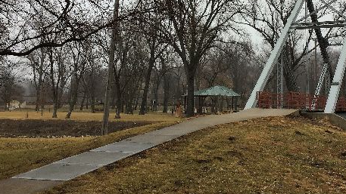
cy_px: 31
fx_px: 468
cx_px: 211
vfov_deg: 23.1
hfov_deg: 40.4
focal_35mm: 51
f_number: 2.2
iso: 32
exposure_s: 1/182
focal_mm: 4.15
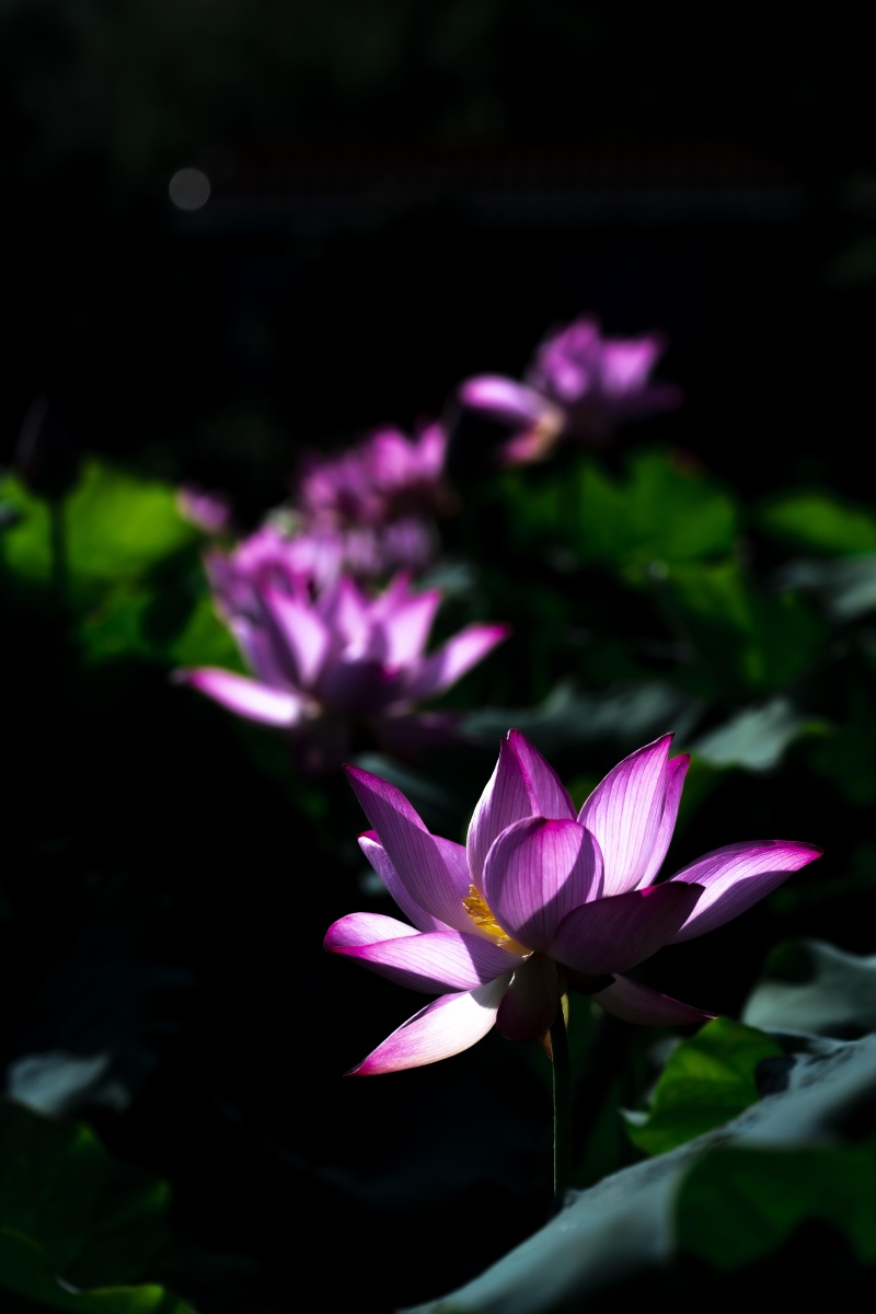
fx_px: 3723
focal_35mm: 102
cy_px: 657
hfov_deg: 13.4
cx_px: 438
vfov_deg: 20.0
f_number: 5.6
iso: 100
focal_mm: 102
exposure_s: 1/750
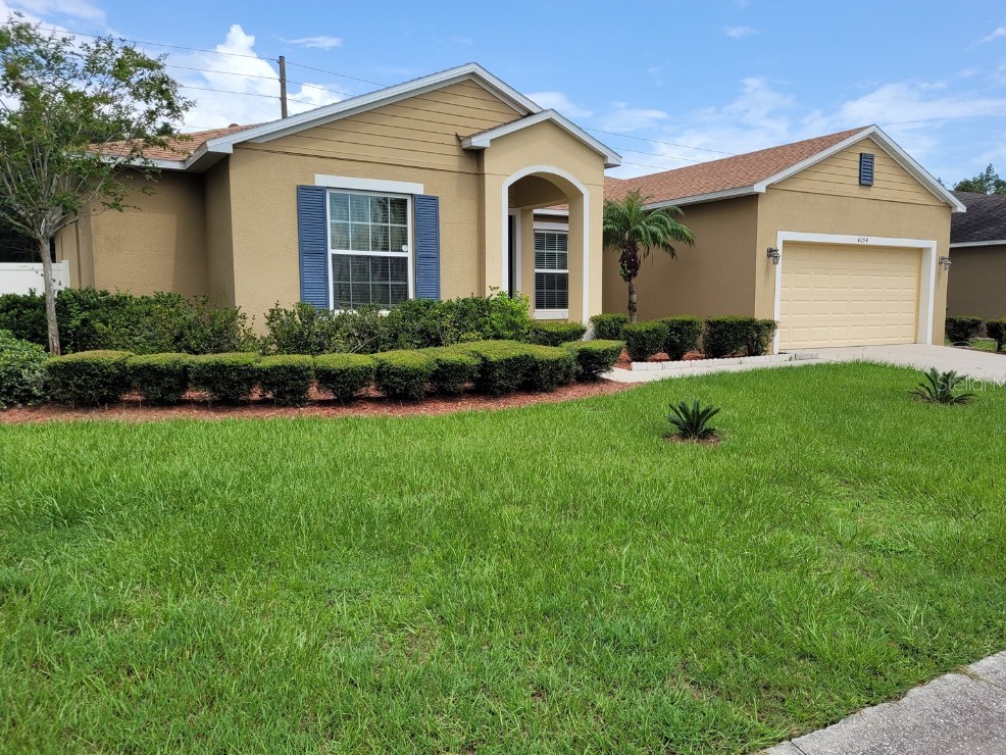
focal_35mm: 27
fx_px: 785
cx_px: 510
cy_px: 383
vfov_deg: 51.4
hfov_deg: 65.3
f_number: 1.8
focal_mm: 5.4
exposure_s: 1/1690
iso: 40
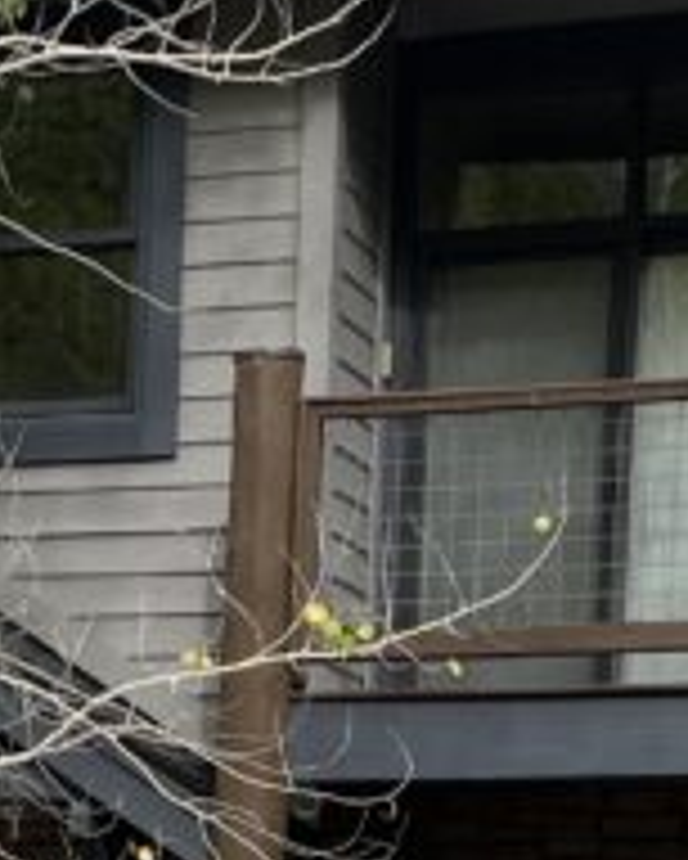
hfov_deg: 11.2
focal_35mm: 136
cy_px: 1418
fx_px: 3459
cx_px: -9
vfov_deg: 13.1
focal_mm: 4.2
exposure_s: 1/442
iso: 32
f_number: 1.6
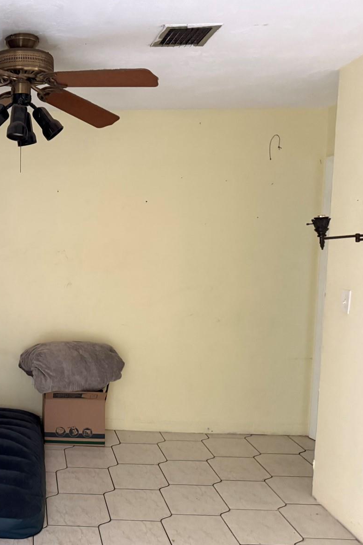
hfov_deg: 35.3
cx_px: 1
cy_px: 275
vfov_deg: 55.8
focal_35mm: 34
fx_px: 514
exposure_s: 1/60
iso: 640
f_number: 1.78
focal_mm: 6.76
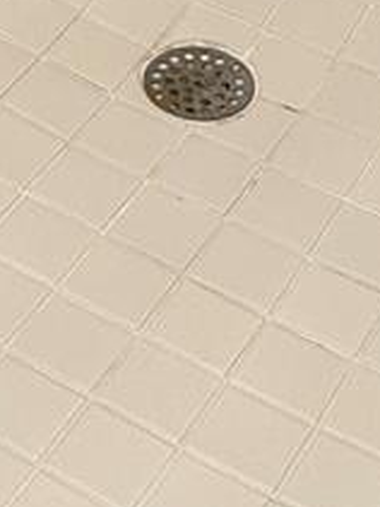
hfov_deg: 9.9
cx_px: -41
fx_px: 2168
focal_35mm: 148
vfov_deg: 10.7
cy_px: -822
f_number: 1.5
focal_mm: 5.7
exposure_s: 1/60
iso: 125
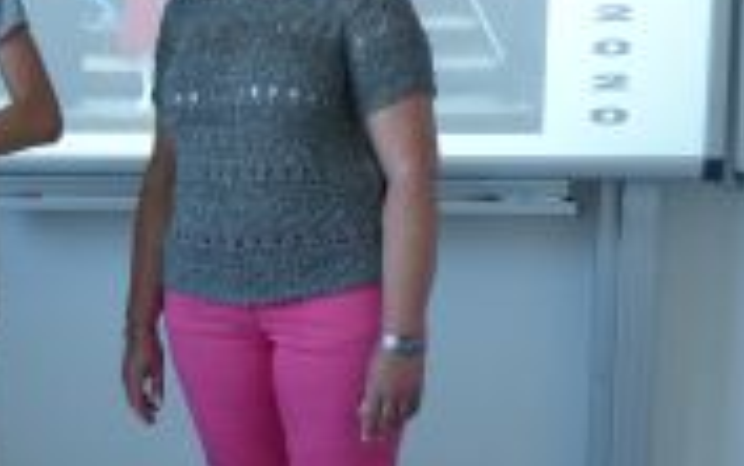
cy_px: 231
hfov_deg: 23.1
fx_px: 1745
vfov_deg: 15.2
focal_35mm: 86
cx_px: 8
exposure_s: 1/60
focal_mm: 6.4
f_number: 2.8
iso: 320
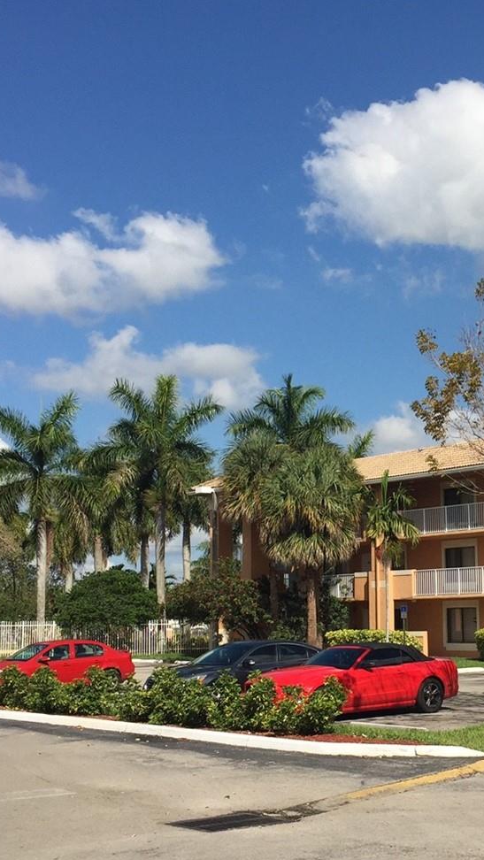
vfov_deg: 39.8
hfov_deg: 22.7
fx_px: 1186
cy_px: 488
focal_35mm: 52
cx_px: 389
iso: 32
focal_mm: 4.15
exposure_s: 1/3049
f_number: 2.2
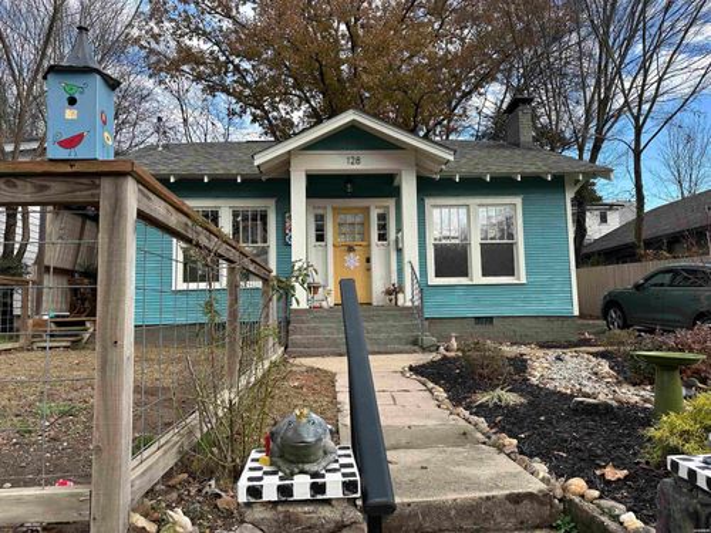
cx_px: 356
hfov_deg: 71.6
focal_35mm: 24
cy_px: 266
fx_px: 493
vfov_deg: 56.8
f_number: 1.78
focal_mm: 6.86
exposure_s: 1/872
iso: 80
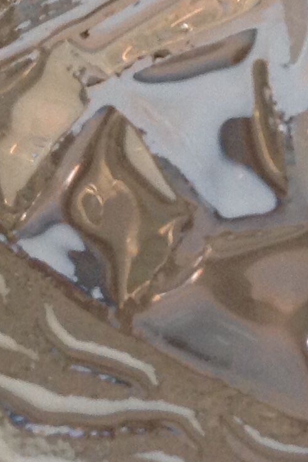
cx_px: 457
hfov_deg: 10.4
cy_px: -129
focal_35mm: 128
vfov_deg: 15.3
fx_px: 1642
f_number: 2.4
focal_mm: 4.28
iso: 125
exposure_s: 1/17
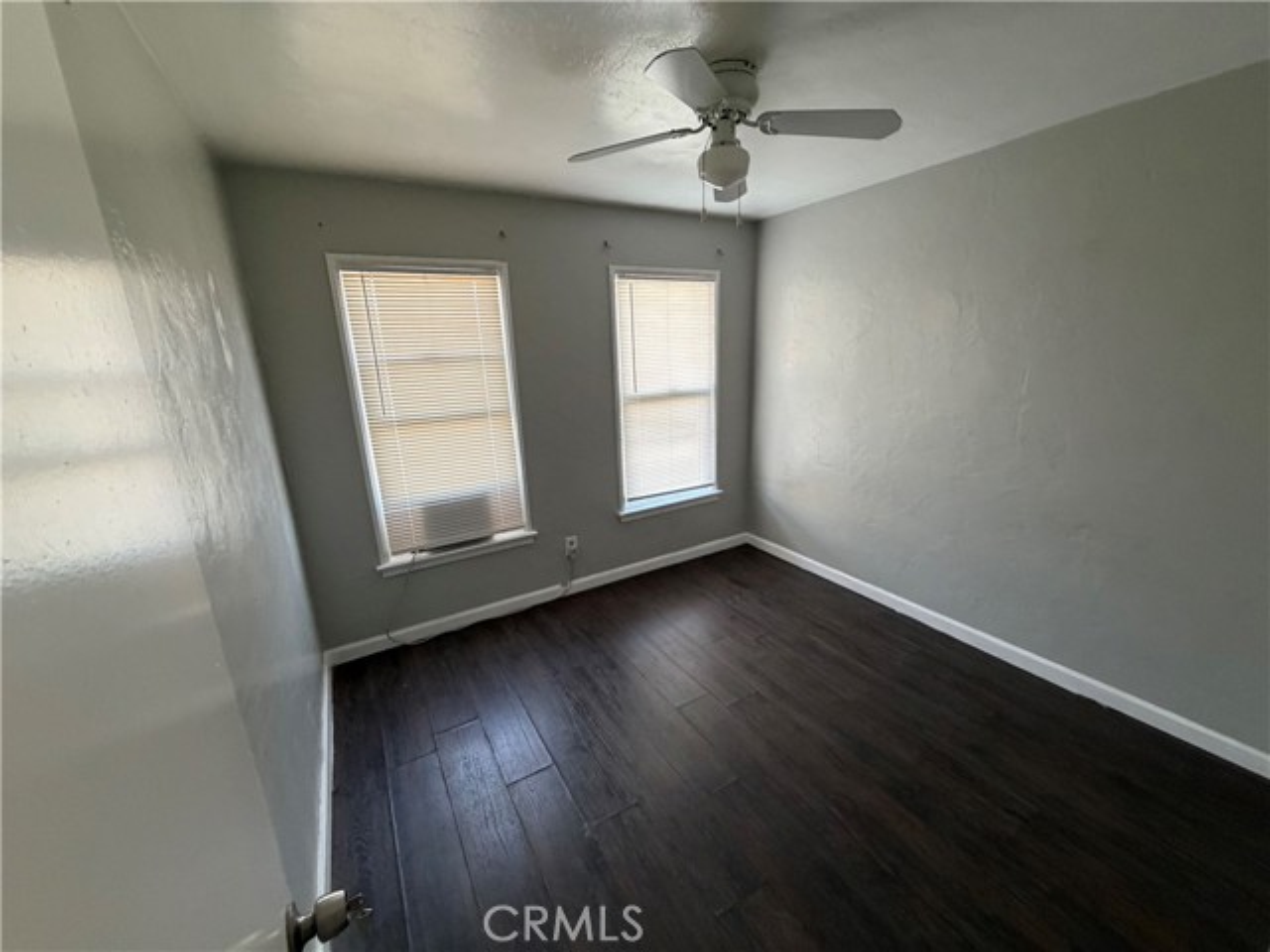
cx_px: 635
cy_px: 476
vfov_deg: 85.7
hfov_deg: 102.1
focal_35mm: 14
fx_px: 514
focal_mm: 2.22
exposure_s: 1/60
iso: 400
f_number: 2.2
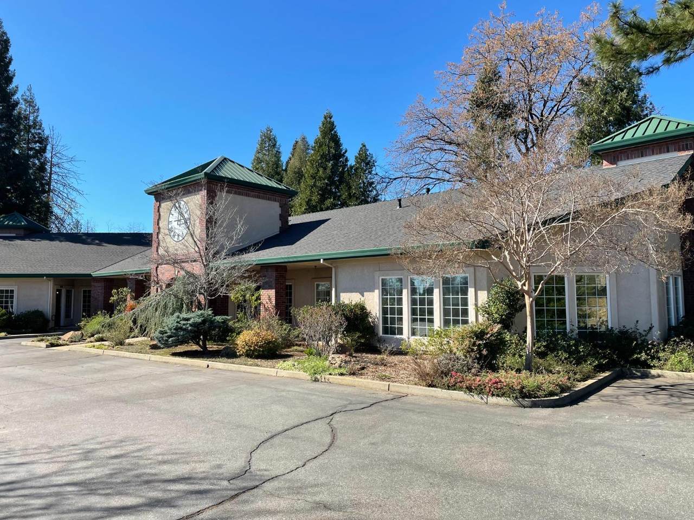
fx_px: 521
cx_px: 347
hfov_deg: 67.3
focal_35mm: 26
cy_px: 260
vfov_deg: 53.1
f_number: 1.6
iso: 32
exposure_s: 1/2398
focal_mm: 4.2
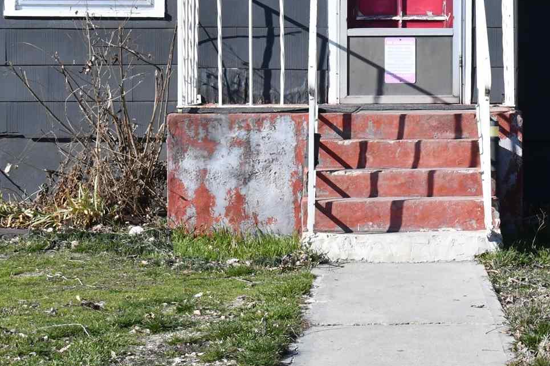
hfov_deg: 16.8
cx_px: 419
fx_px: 1848
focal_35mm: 121
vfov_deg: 11.3
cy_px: 60
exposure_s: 1/1000
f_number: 16
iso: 1600
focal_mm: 38
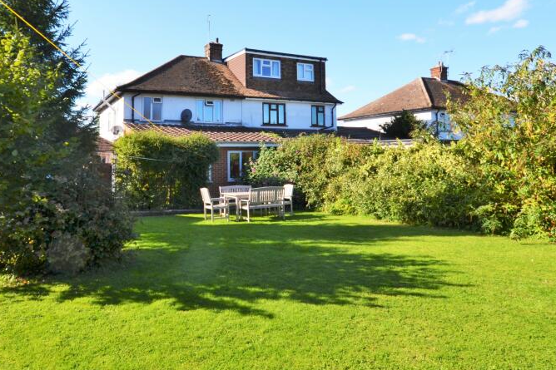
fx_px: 355
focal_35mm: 23
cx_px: 242
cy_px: 128
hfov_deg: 75.8
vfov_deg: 54.2
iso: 100
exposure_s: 1/200
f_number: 7.1
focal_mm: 10
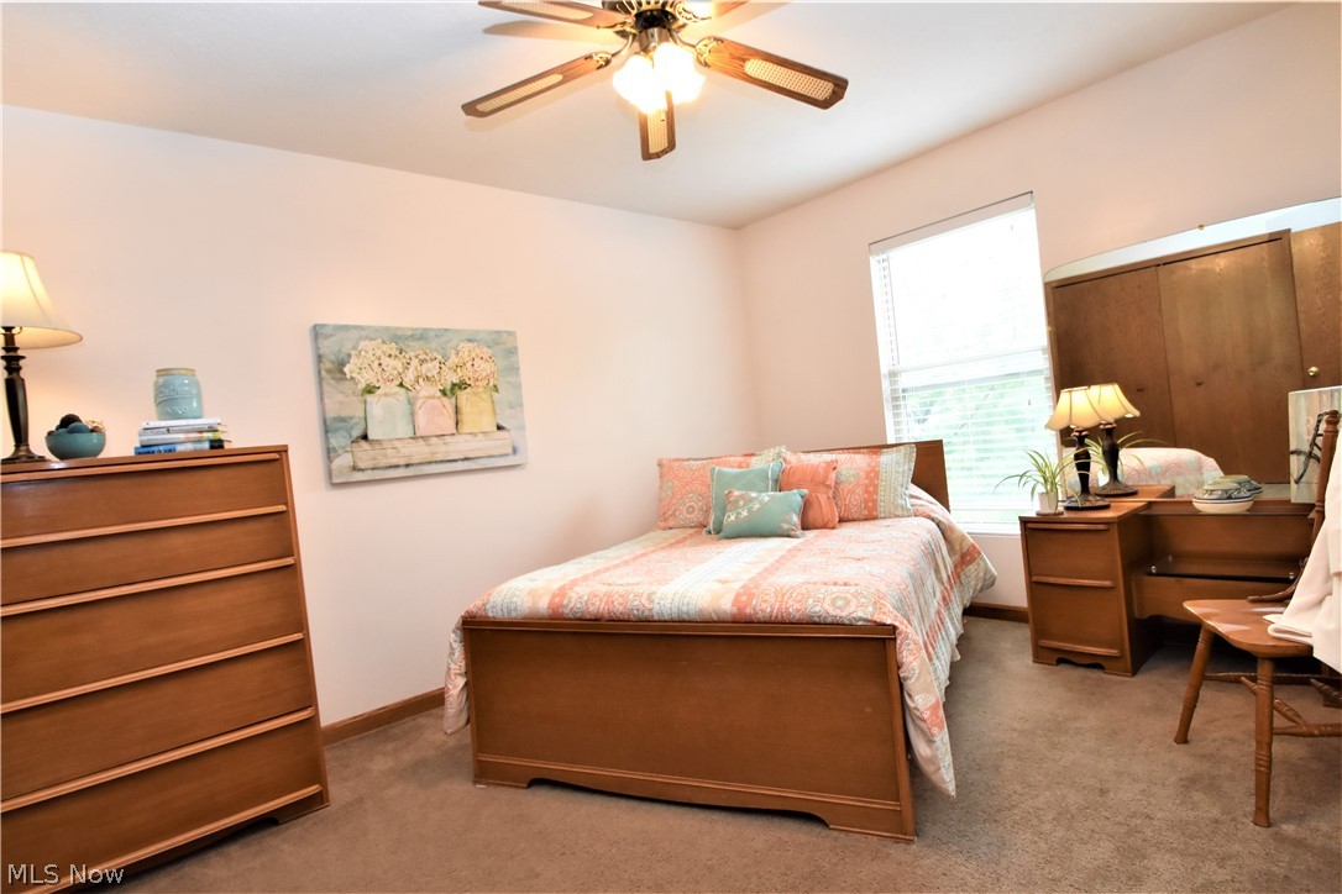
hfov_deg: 100.4
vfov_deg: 77.3
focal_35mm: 15
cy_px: 447
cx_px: 671
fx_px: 559
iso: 1250
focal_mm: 10
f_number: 8
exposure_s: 1/80
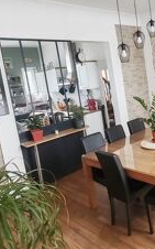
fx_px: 217
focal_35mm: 32
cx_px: 160
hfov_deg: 35.1
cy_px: 100
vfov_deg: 59.2
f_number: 2.2
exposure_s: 1/33
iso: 320
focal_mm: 1.96
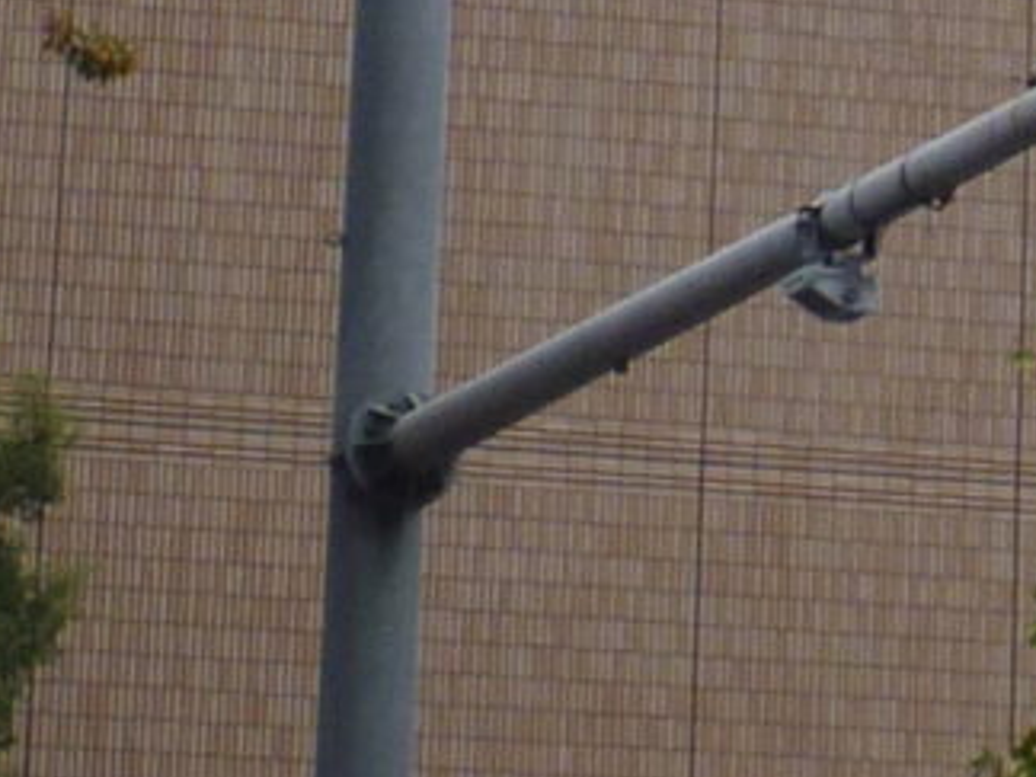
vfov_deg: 4.8
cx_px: 1903
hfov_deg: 6.5
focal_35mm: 300
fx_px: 8979
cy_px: -1218
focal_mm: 6.8
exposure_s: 1/200
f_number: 4
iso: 100
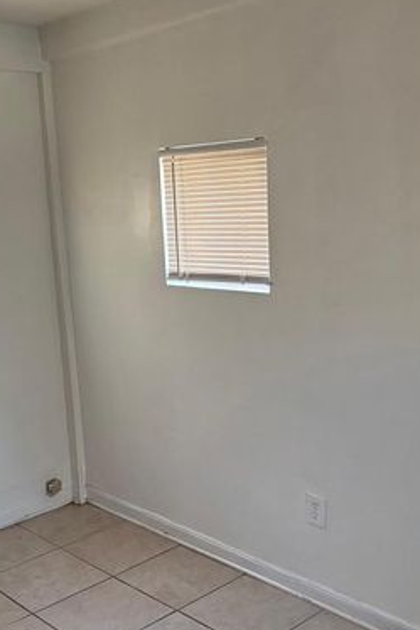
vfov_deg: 45.3
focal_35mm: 43
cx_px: 159
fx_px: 752
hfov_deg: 31.1
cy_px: 356
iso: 500
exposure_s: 1/60
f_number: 1.6
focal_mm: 5.96
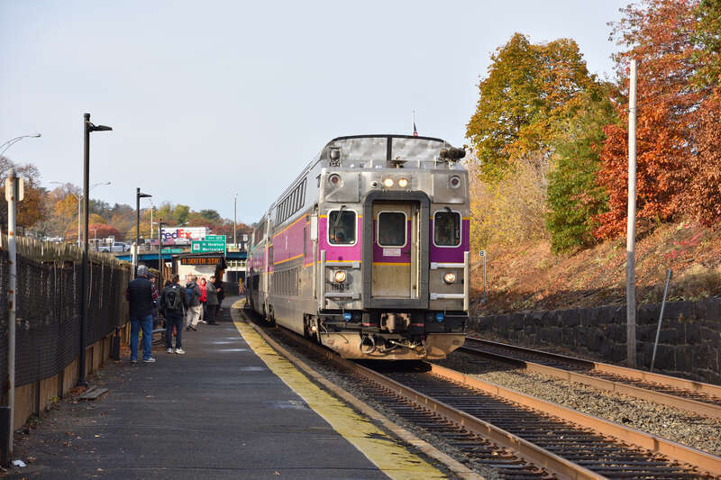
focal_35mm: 84
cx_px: 360
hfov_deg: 24.2
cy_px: 240
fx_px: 1682
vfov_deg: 16.3
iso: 200
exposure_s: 1/1250
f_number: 4.5
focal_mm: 56
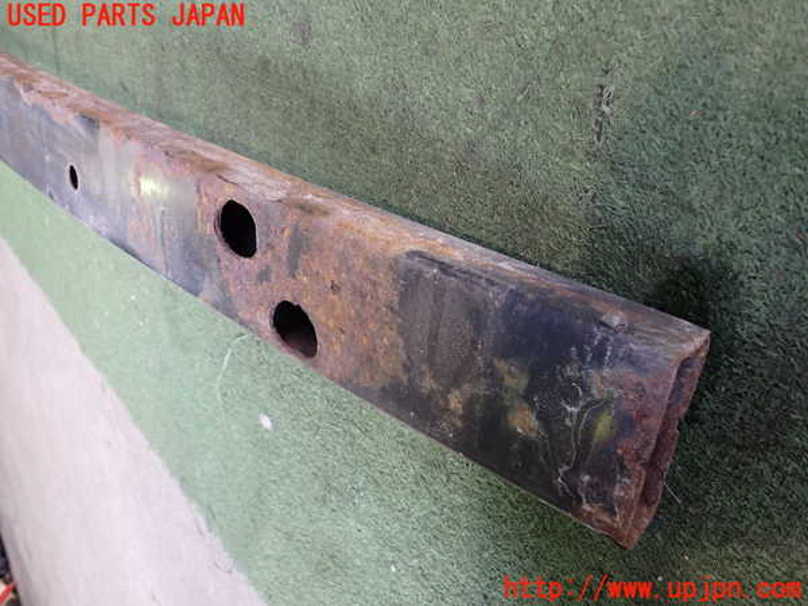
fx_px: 700
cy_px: 303
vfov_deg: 46.8
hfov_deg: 60.0
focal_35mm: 30
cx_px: 404
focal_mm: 5.4
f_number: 2.3
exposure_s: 1/40
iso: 200
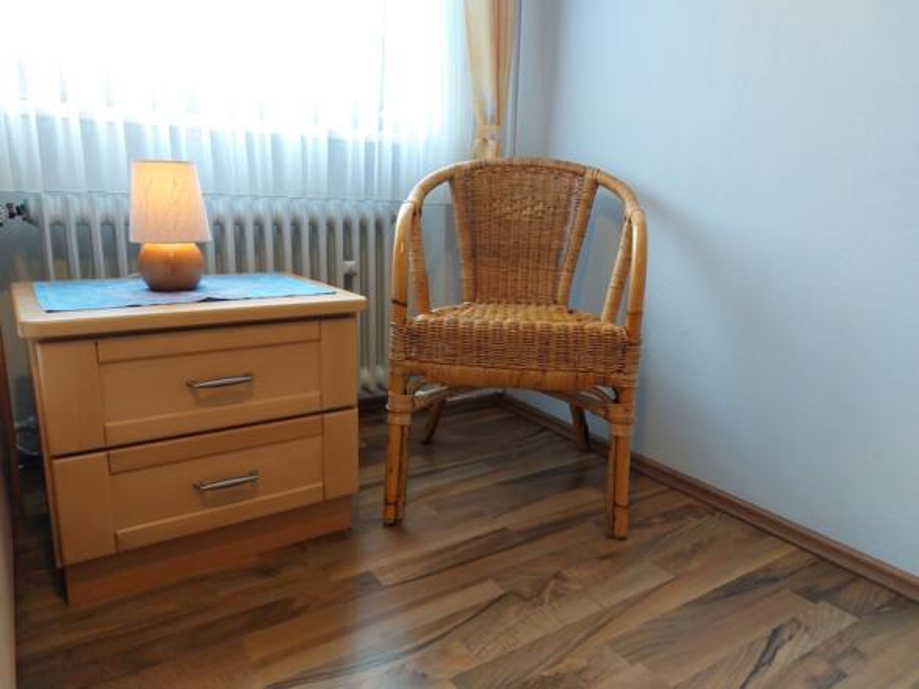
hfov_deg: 69.4
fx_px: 664
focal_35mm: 25
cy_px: 344
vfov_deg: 54.9
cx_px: 460
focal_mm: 5.23
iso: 200
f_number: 1.8
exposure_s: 1/50
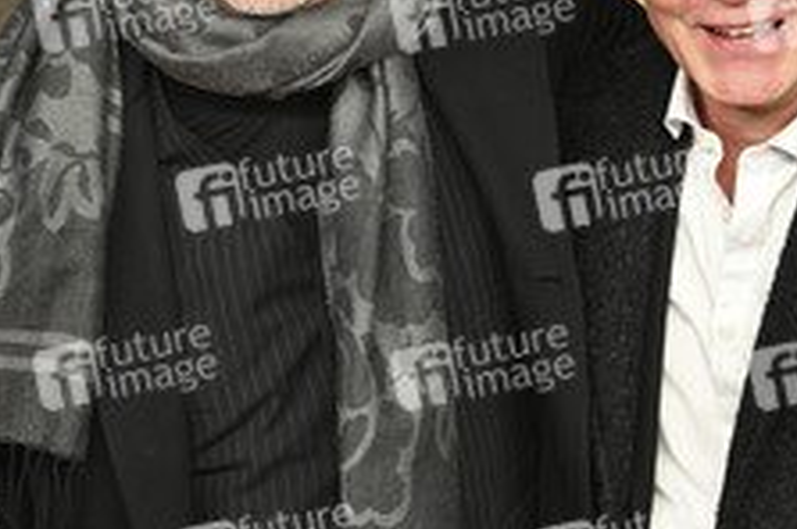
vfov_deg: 9.0
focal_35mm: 152
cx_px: 531
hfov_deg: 13.5
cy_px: 100
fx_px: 3360
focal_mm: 75
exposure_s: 1/125
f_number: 5.6
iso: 640
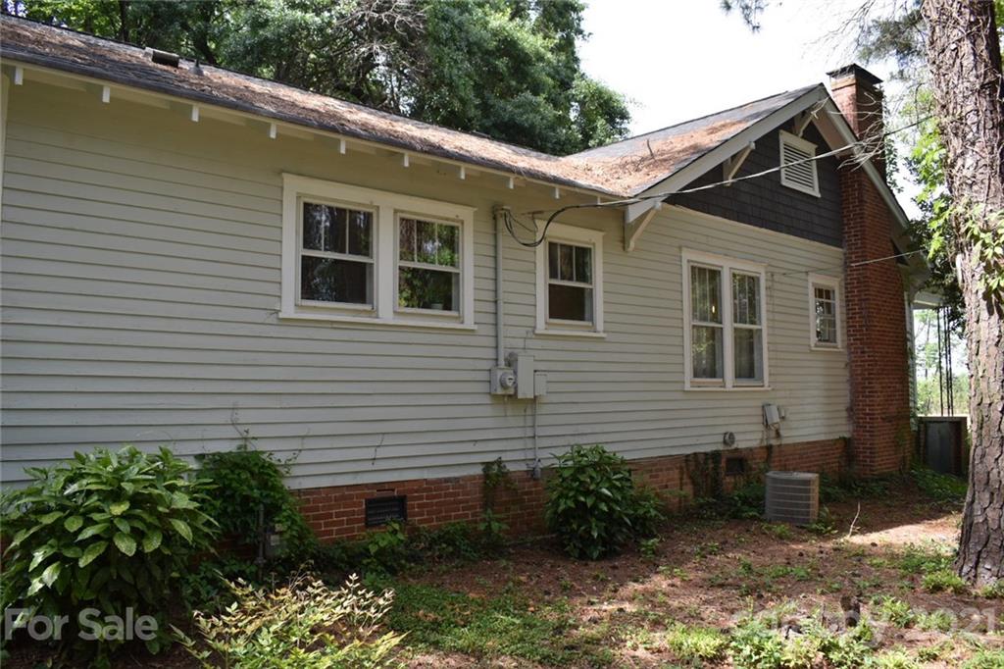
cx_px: 502
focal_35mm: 30
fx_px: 836
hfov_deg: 61.9
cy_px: 334
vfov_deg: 43.6
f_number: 6.3
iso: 200
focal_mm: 20
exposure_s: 1/250
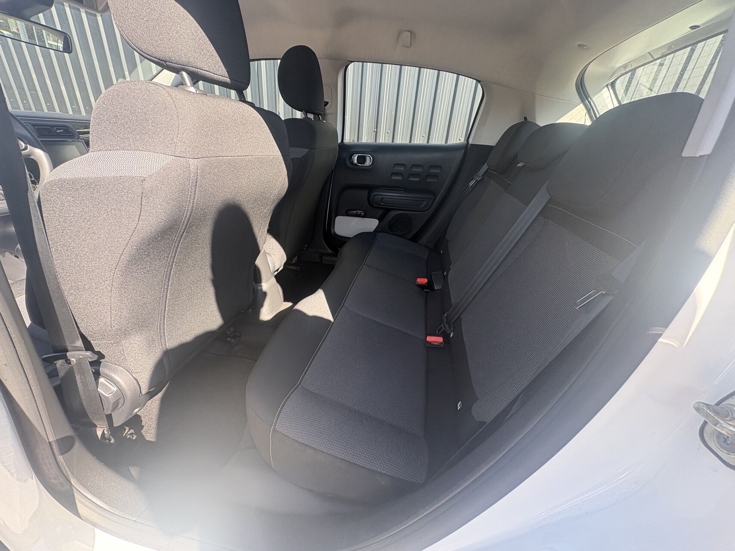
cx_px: 368
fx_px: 297
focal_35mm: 14
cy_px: 276
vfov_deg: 85.7
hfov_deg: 102.1
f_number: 2.2
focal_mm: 2.22
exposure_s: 1/120
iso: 125
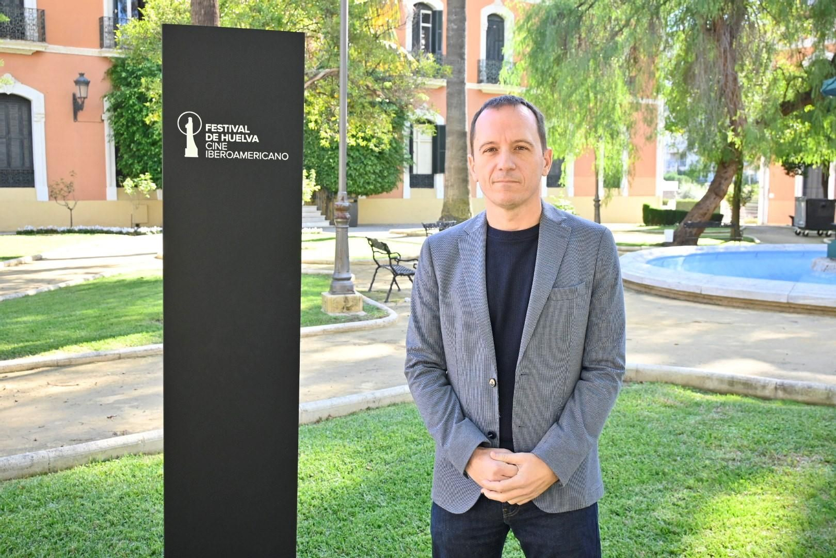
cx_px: 418
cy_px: 279
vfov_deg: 35.5
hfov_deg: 51.3
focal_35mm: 38
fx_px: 871
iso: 640
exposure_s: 1/320
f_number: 5
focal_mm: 25
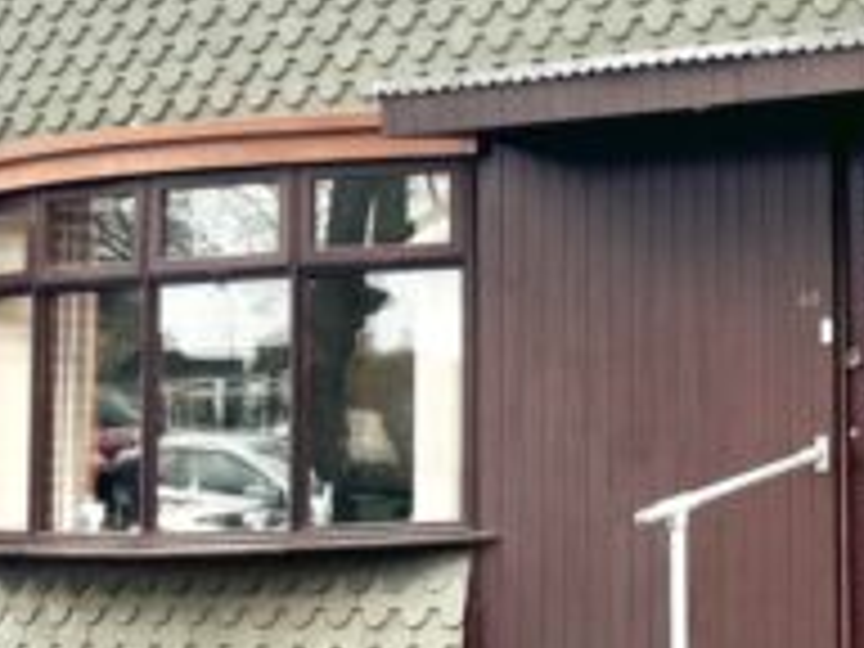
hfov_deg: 19.0
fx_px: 2396
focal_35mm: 96
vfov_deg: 15.4
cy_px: 189
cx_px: 1107
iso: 80
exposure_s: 1/756
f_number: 1.78
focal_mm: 6.76
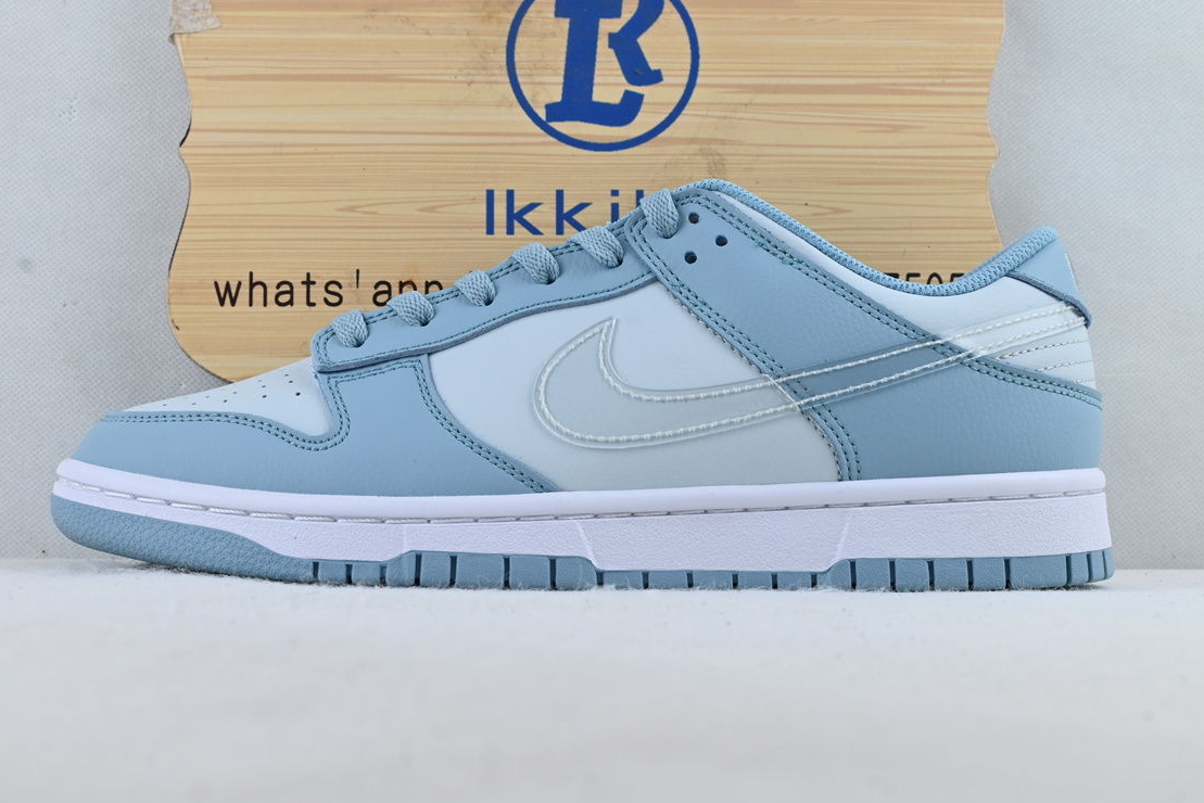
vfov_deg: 25.3
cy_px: 385
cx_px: 603
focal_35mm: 54
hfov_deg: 37.2
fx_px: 1791
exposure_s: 1/20
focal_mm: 33
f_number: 10
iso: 100
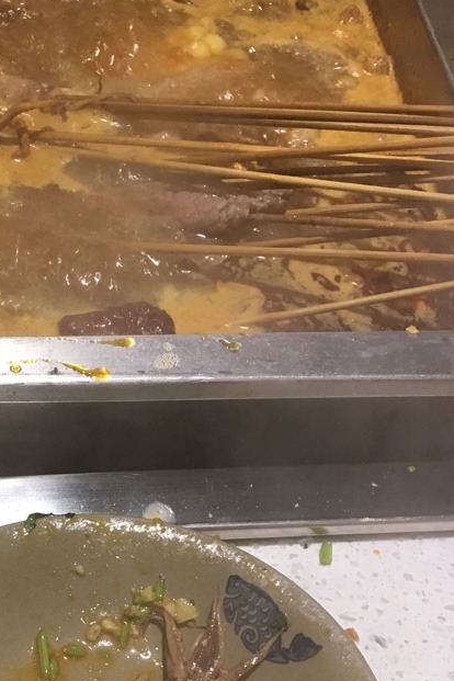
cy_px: 655
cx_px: -72
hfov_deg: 19.0
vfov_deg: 28.1
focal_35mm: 68
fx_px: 1286
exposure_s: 1/33
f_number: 2.2
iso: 50
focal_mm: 4.15
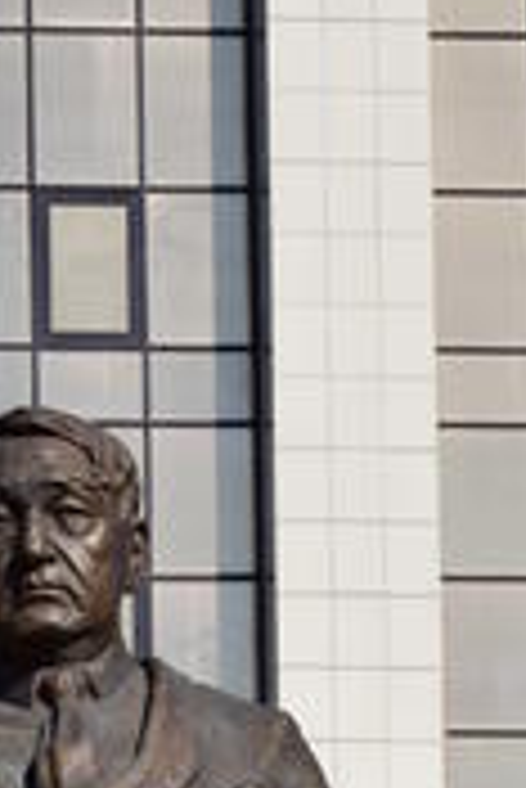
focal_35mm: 259
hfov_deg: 5.3
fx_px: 5665
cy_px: 1207
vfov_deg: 7.8
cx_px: 146
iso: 100
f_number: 9
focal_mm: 52
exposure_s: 1/320
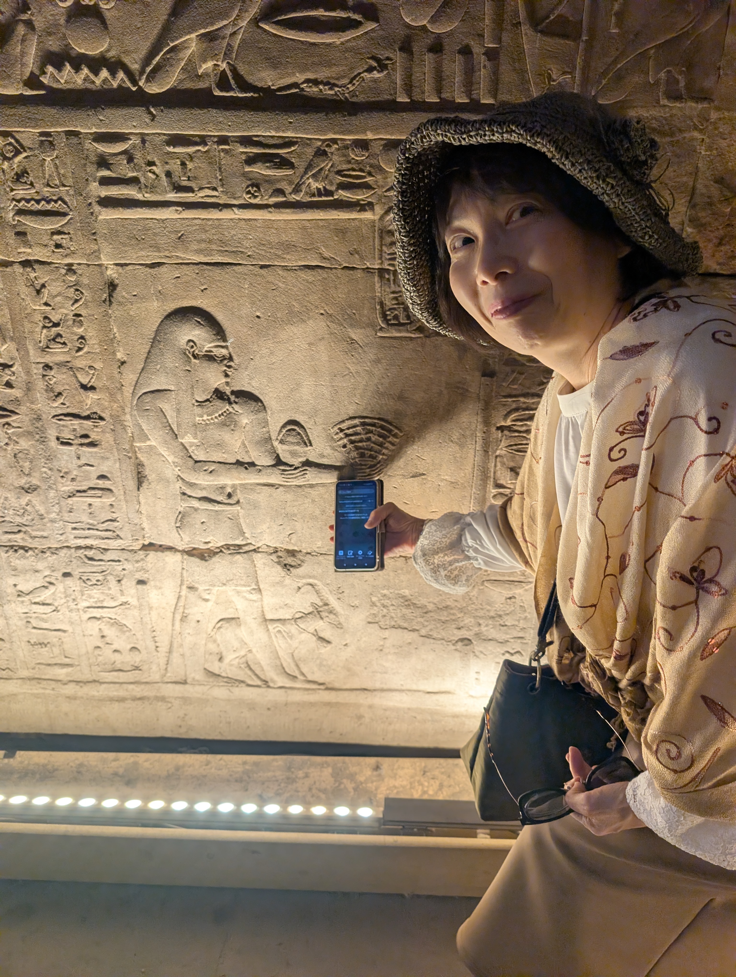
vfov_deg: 71.5
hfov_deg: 56.9
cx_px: 368
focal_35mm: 24
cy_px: 488
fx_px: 679
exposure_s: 1/100
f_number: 1.68
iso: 78
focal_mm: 6.9
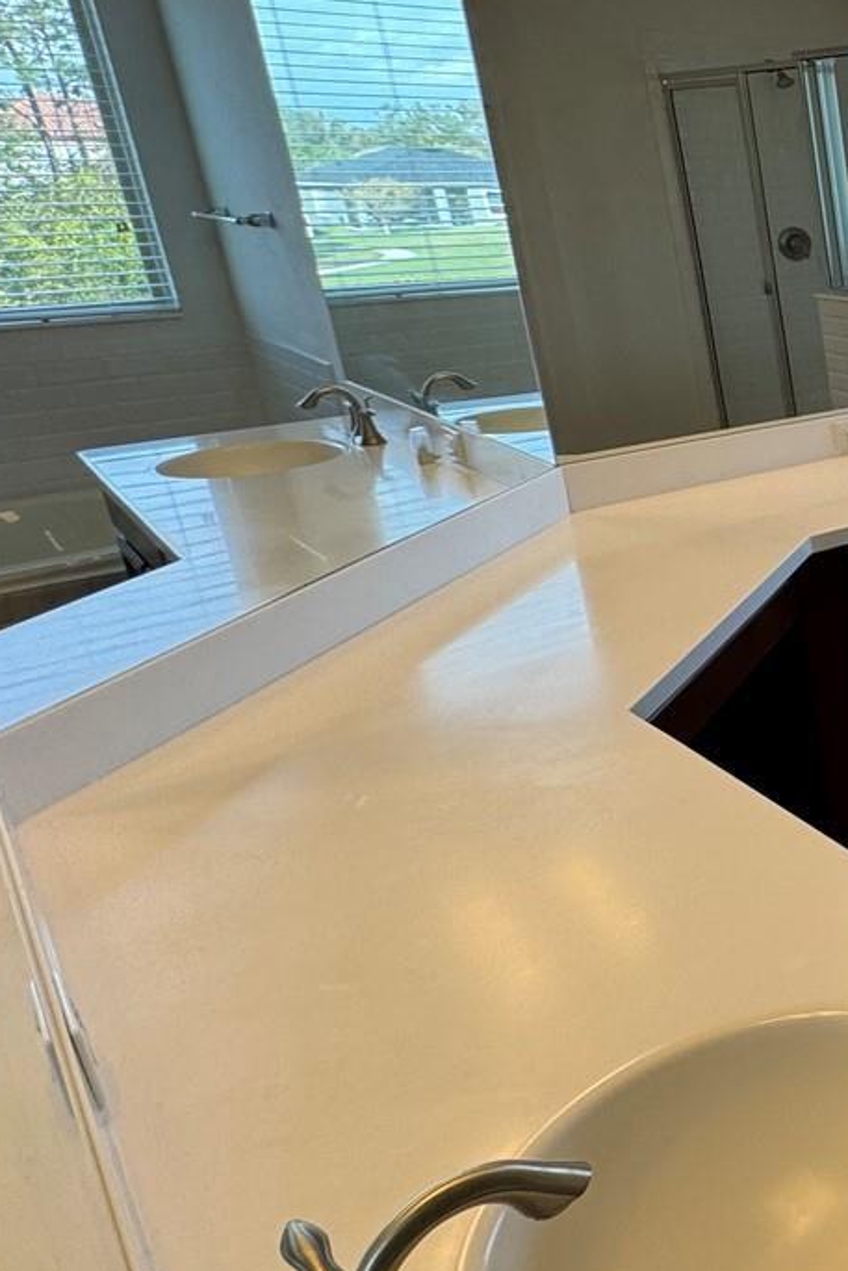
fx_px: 1201
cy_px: 508
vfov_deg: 55.4
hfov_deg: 25.8
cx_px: 1343
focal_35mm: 34
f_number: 2.2
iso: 80
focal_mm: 2.22
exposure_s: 1/120
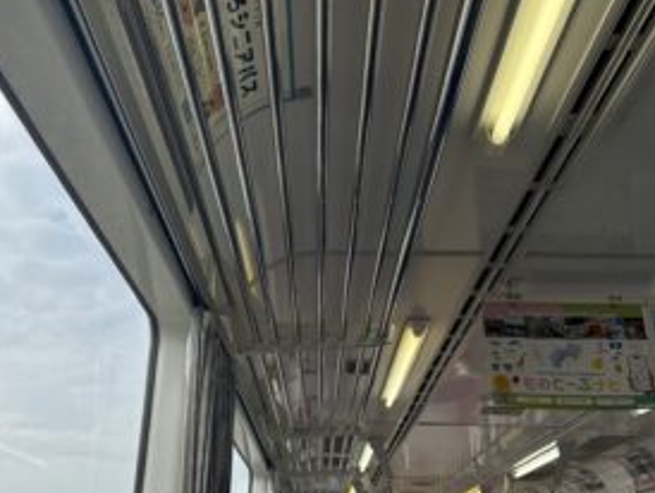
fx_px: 663
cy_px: 333
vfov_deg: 40.2
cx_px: 296
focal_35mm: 35
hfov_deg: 52.5
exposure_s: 1/2833
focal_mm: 6.76
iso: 80
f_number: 1.78
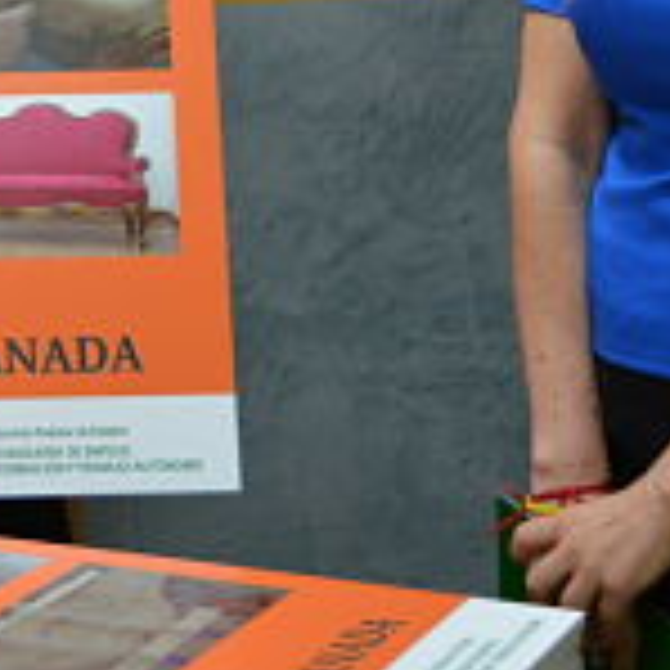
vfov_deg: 13.6
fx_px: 2737
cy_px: -90
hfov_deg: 13.4
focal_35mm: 125
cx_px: -232
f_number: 4
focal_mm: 22
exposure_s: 1/60
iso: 450
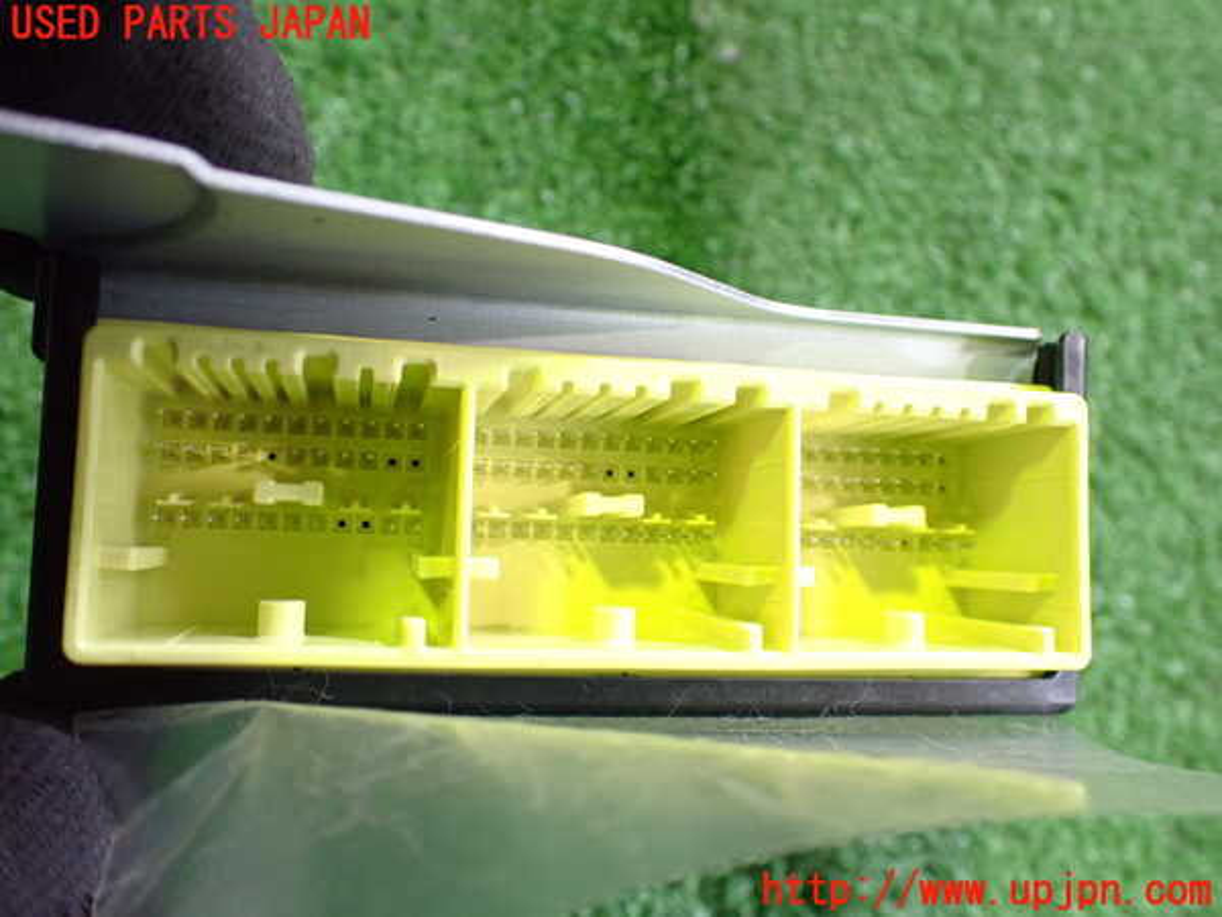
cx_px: 611
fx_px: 1059
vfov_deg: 46.8
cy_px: 458
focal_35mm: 30
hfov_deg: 60.0
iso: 800
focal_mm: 5.4
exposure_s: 1/60
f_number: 2.3
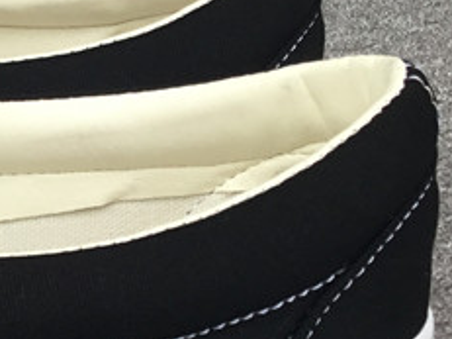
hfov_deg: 15.0
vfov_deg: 12.2
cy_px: 246
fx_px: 1579
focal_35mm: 121
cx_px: -235
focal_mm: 3.3
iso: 25
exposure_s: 1/159
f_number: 2.4
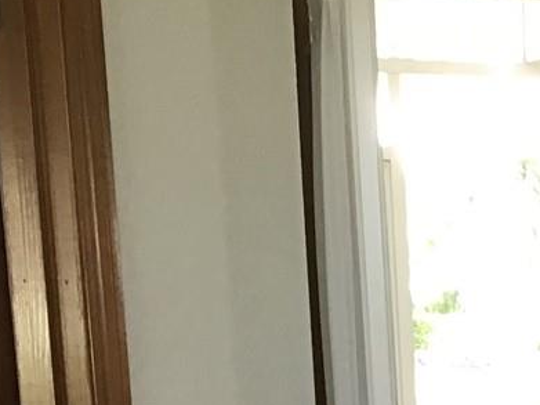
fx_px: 1981
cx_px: 874
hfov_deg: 14.2
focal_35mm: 127
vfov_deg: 10.9
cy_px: 744
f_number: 2.4
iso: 50
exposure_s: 1/30
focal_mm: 3.3
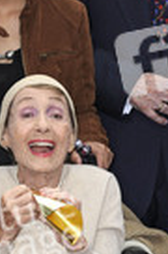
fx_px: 2793
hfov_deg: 3.4
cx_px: 41
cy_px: 332
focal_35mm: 397
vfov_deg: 5.2
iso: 400
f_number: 7.1
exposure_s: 1/160
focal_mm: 135
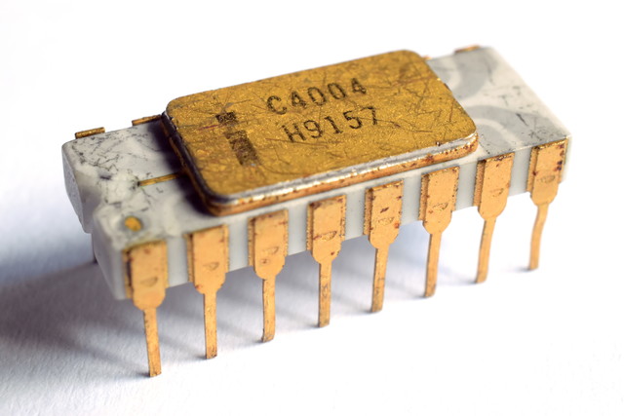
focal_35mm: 60
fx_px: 1040
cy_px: 208
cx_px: 312
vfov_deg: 22.6
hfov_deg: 33.4
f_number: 25
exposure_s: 1/15
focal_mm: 40
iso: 1600
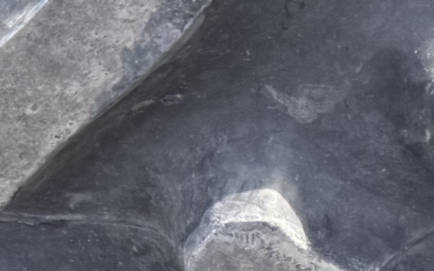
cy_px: 393
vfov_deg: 8.1
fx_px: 1893
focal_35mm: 160
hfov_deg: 12.5
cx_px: 647
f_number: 1.78
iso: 80
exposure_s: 1/430
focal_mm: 6.76
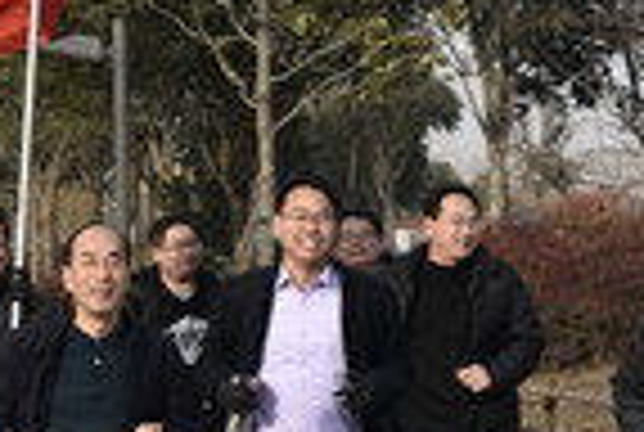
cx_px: 68
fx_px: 3603
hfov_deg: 10.2
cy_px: 130
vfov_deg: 6.9
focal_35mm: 201
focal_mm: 32
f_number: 8
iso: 320
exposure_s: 1/500
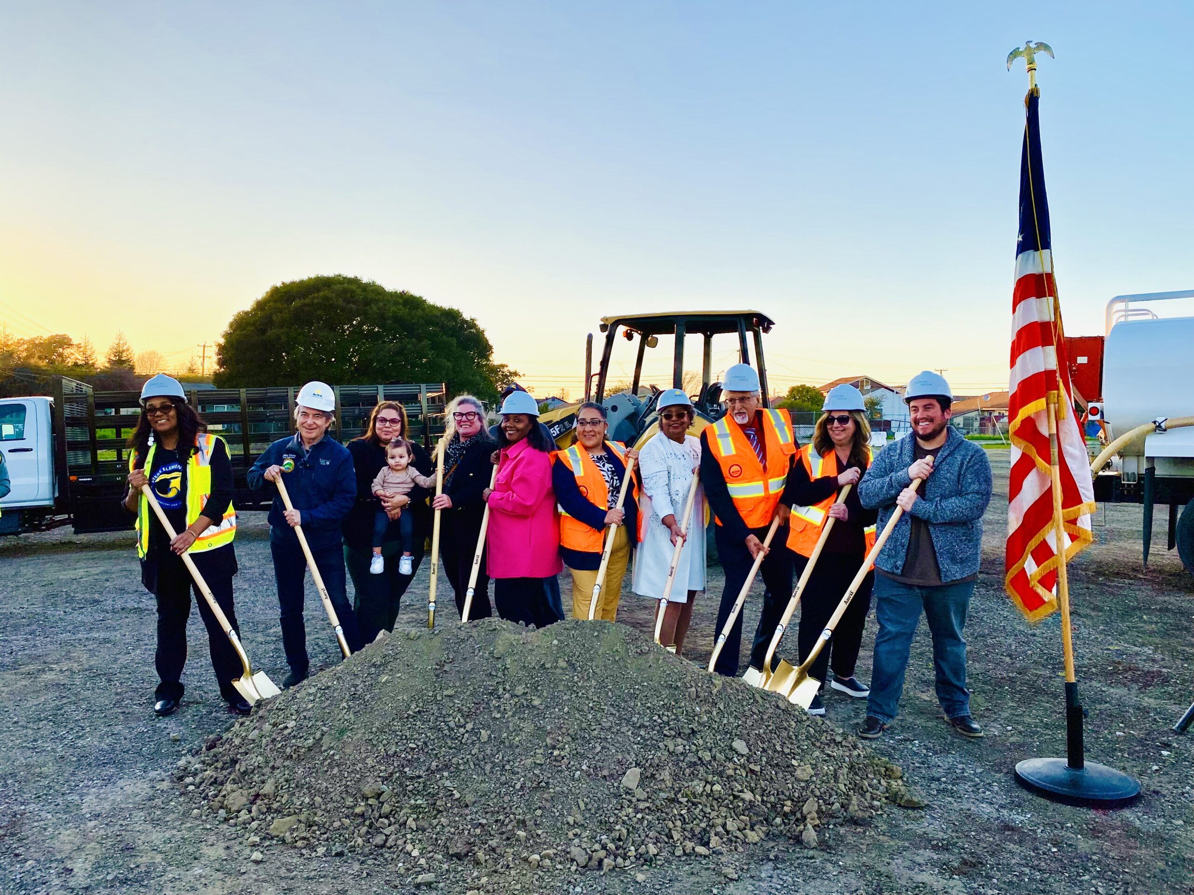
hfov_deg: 67.3
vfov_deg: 53.1
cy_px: 448
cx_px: 597
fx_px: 897
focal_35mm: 26
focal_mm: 4.25
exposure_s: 1/965
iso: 32
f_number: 1.8
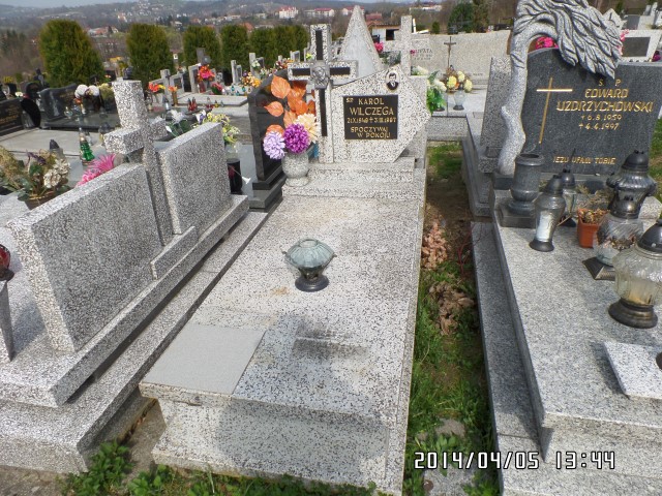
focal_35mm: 23
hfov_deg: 73.9
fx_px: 440
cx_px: 331
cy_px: 248
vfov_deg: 58.9
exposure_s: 1/1000
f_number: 3.5
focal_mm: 4.1
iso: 100
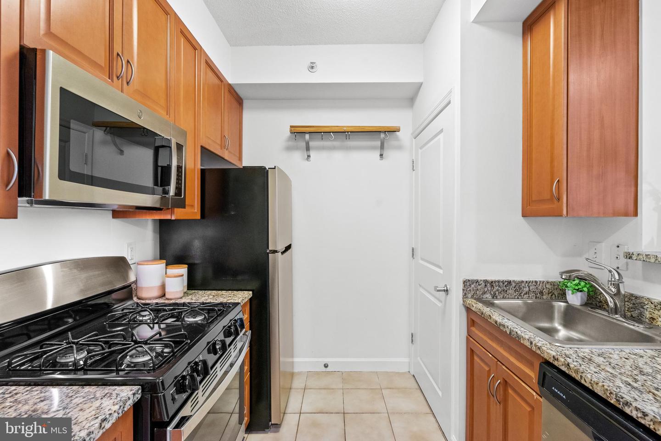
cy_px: 220
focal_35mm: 16
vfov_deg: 73.7
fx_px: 294
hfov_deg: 96.7
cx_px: 330
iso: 640
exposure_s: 1/3
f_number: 8
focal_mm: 16
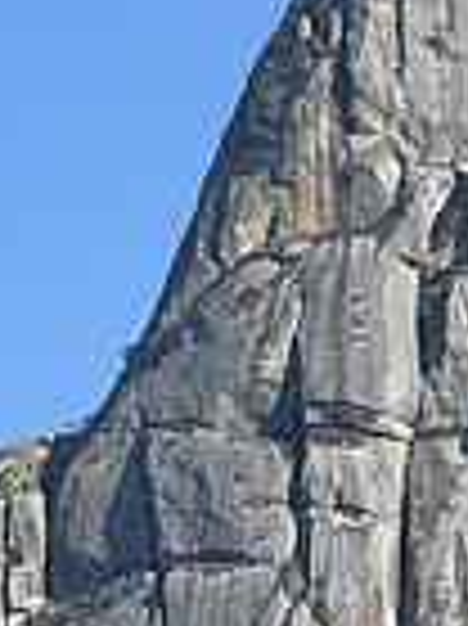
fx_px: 7583
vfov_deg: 4.6
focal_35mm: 420
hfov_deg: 3.5
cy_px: 1311
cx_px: 832
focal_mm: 9
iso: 25
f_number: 2.8
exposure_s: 1/467
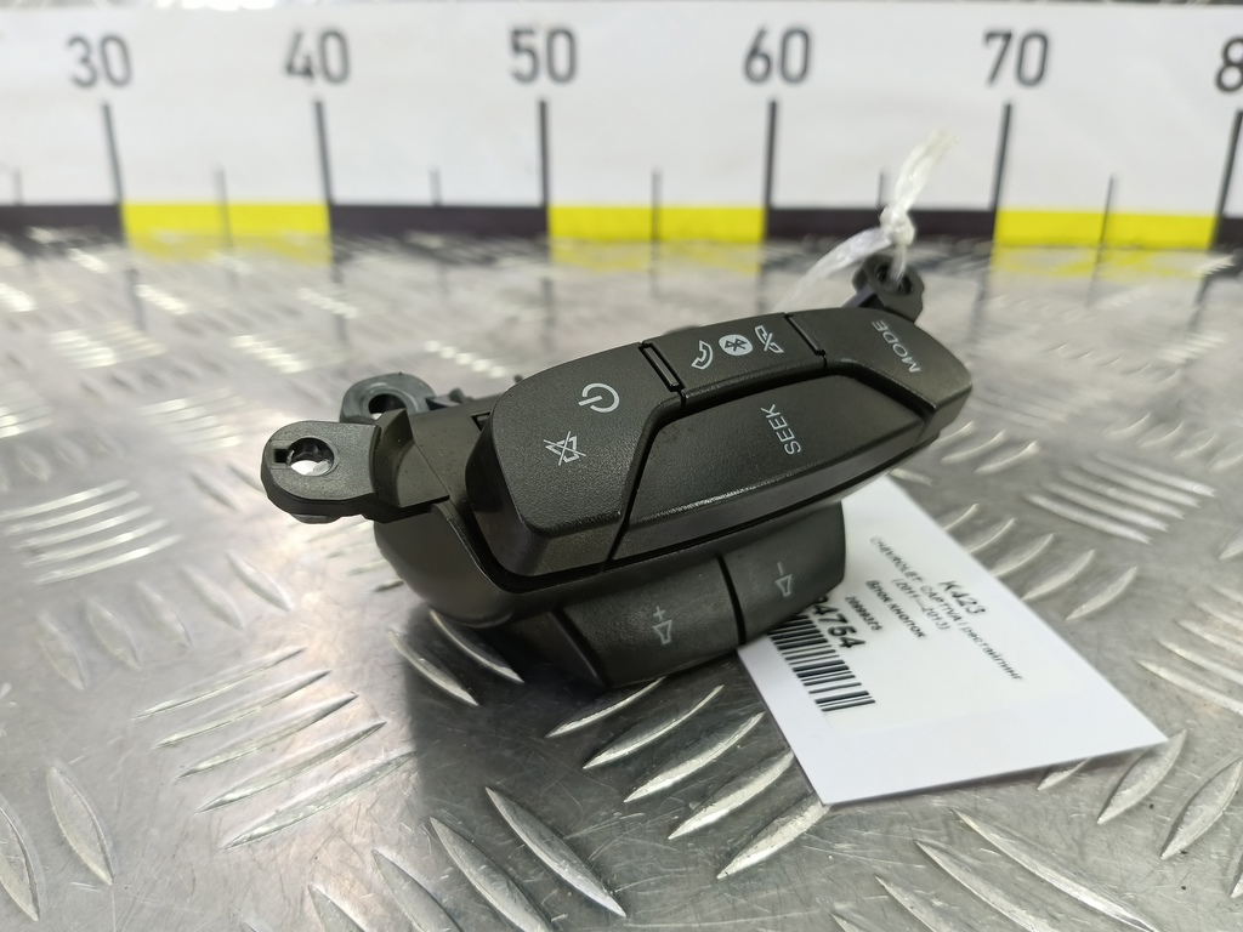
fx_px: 826
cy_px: 466
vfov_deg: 58.9
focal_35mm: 23
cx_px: 622
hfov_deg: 73.9
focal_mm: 4.11
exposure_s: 1/50
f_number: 1.6
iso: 153
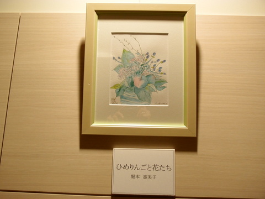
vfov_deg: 46.8
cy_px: 100
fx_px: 230
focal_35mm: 30
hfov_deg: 60.0
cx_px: 132
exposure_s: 1/40
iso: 200
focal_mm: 6.48
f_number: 2.2
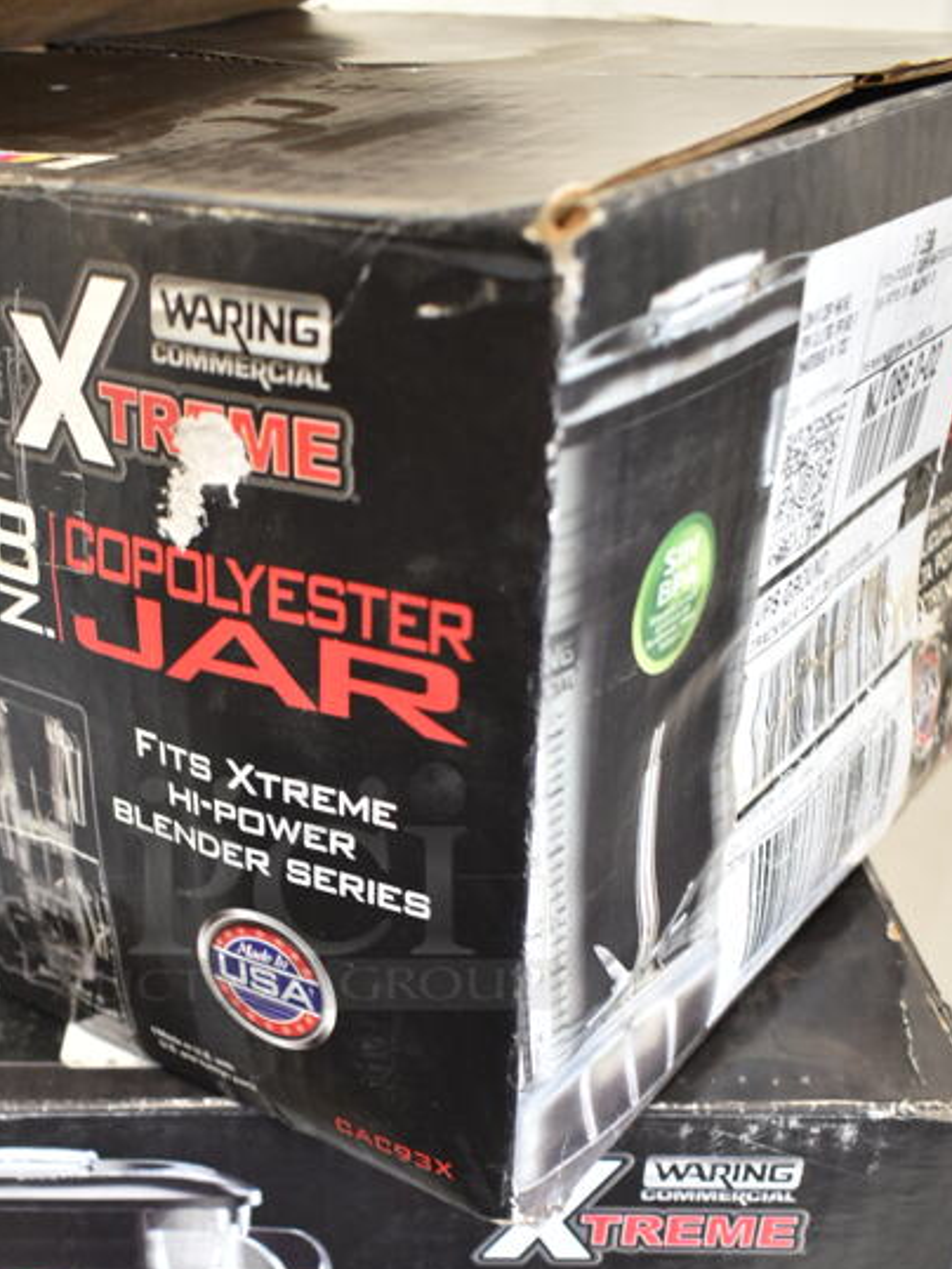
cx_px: 299
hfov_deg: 32.5
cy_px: 886
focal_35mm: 44
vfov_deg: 42.1
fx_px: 1614
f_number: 3.5
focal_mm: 18
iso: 800
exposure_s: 1/30
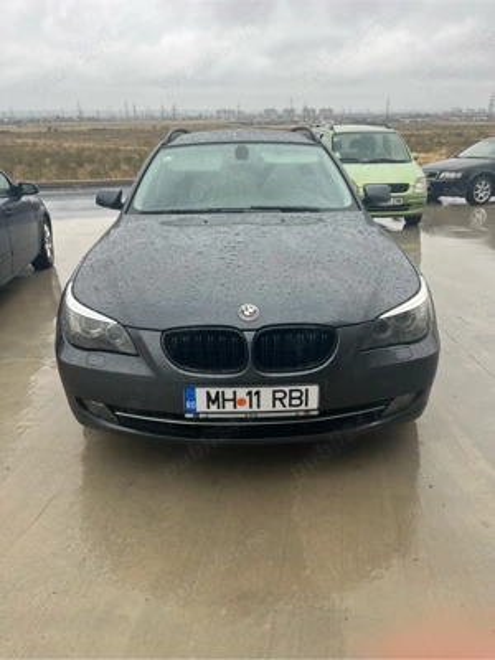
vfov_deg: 67.3
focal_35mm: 26
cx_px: 248
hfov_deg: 53.1
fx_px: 496
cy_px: 330
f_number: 1.6
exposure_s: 1/216
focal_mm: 5.1
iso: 40
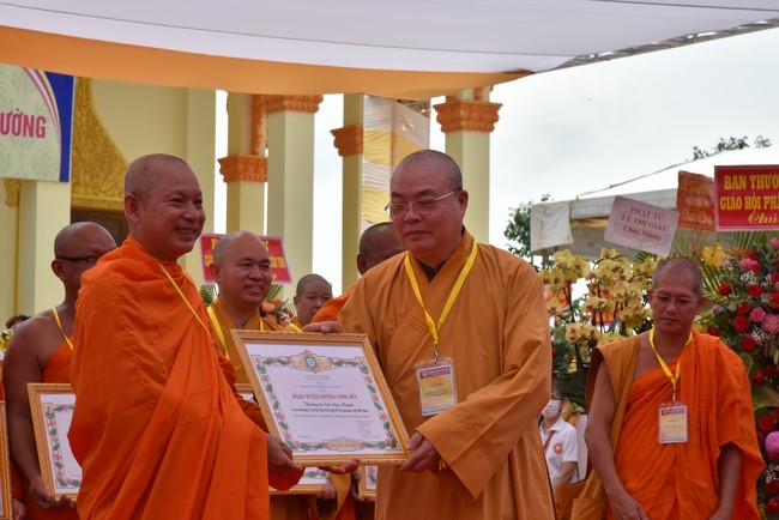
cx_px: 390
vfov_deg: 11.4
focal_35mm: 120
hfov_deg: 17.1
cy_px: 260
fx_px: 2598
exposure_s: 1/800
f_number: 14
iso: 1600
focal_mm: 120
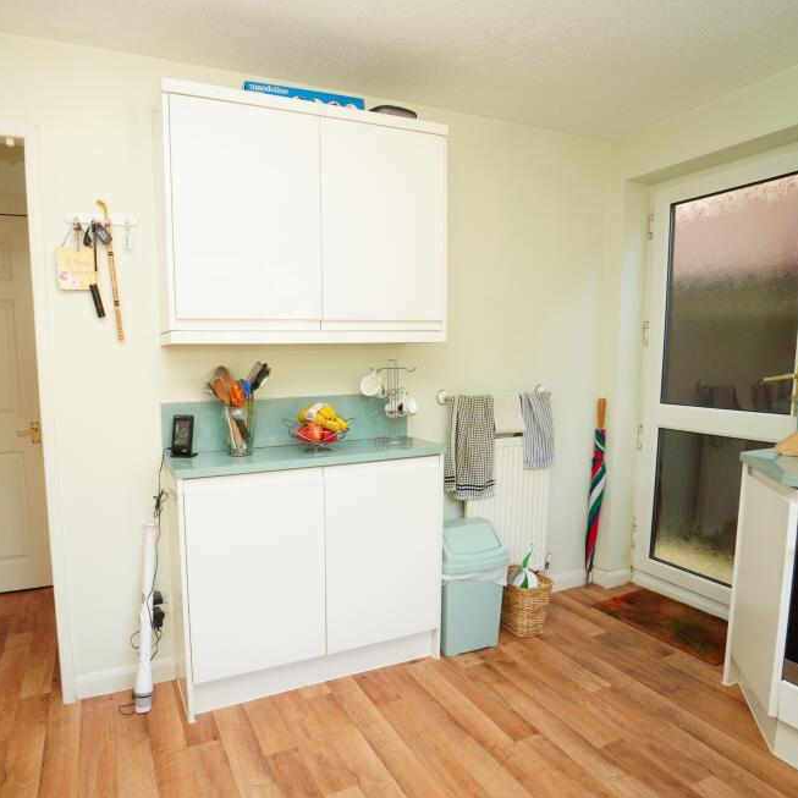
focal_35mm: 20
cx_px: 328
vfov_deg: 74.8
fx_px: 522
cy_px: 415
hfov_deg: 74.2
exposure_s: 1/60
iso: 1000
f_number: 7.1
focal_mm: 10
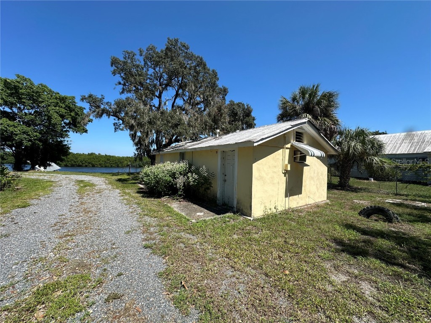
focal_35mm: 14
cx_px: 216
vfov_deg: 85.7
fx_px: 174
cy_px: 162
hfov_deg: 102.1
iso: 50
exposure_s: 1/2092
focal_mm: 2.22
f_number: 2.2
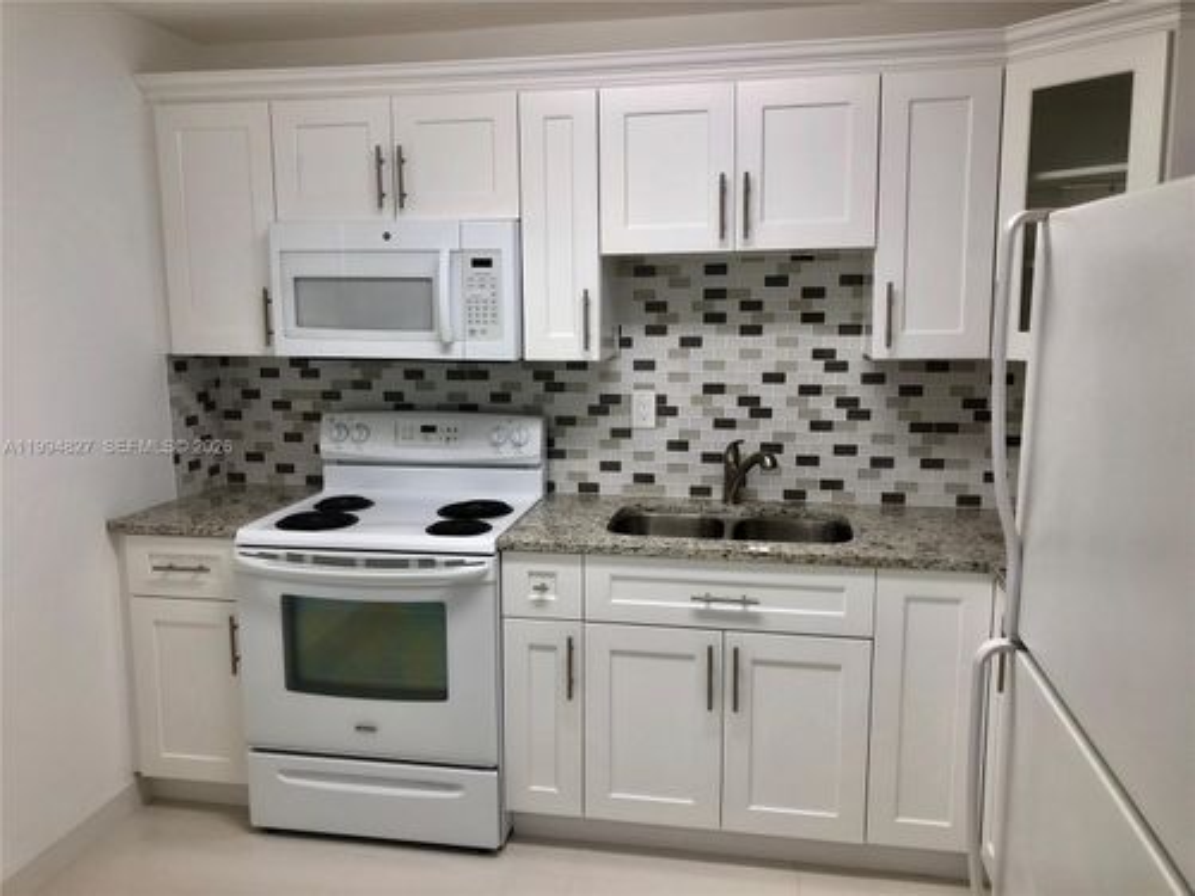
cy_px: 448
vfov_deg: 49.7
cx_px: 598
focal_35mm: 28
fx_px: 967
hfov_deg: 63.4
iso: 32
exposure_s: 1/30
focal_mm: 3.99
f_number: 1.8
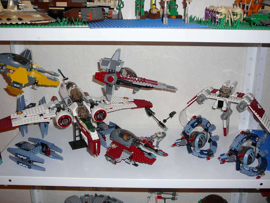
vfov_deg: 37.7
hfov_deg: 49.0
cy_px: 102
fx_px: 296
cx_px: 135
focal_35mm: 38
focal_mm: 5.2
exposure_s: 1/8
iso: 100
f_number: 2.8
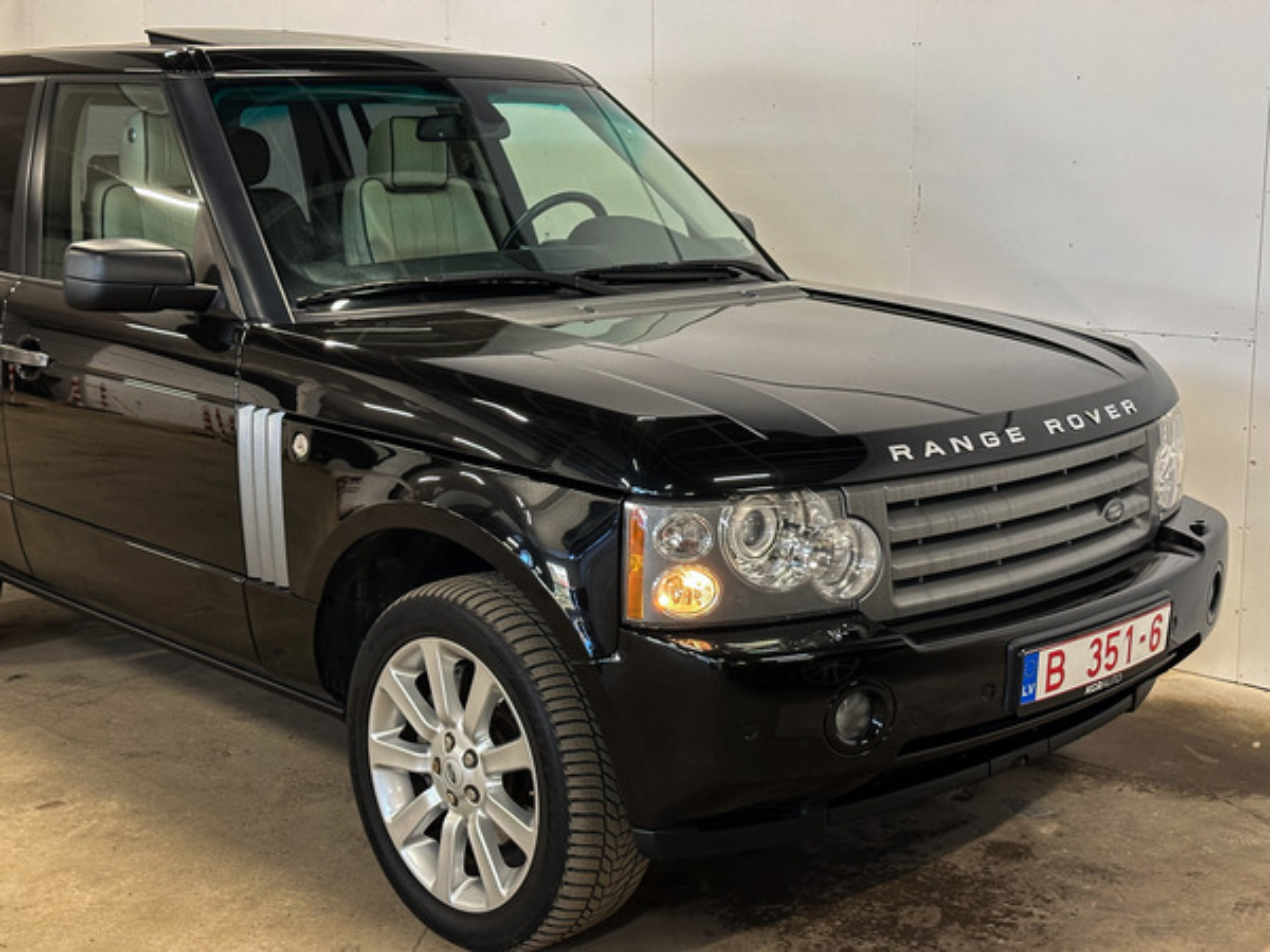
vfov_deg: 30.3
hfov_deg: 39.7
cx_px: 635
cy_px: 476
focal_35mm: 48
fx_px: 1761
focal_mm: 6.86
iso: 250
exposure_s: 1/50
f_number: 1.78
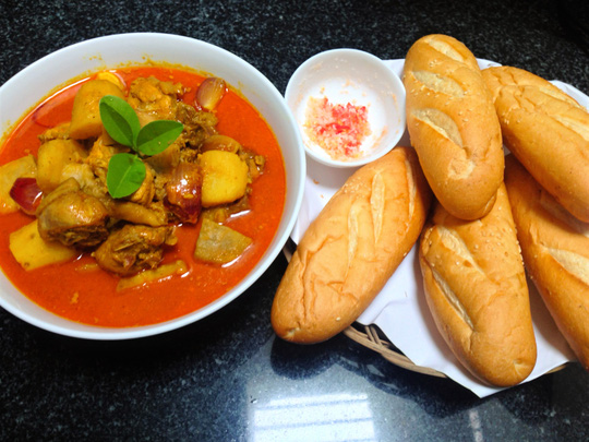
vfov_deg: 42.9
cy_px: 221
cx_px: 294
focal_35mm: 33
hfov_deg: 55.4
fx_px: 562
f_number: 2.4
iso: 50
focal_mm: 4.12
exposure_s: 1/30
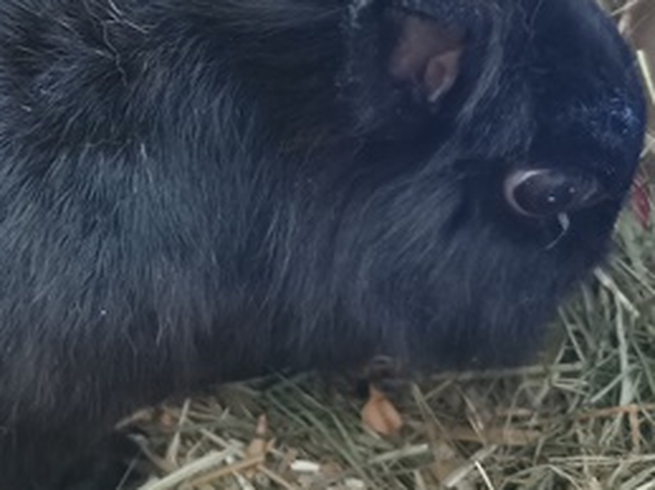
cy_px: 155
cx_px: 47
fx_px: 1002
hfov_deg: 33.9
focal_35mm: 53
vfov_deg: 27.3
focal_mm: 5.56
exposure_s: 1/20
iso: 800
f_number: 1.6
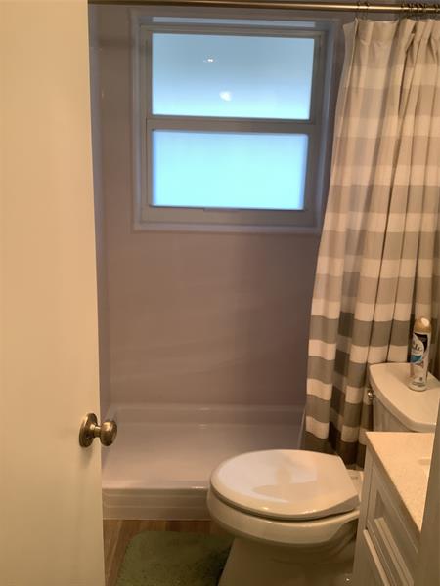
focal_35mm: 31
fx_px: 525
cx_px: 220
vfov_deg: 58.4
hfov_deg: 45.4
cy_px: 293
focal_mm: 3.3
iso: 64
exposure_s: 1/100
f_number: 2.4
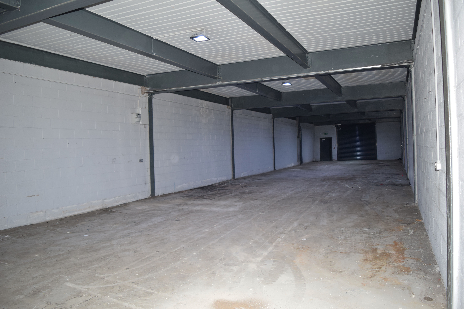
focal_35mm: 27
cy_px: 154
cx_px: 232
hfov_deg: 67.4
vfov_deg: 47.9
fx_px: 348
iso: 200
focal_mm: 18
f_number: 5
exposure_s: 1/800
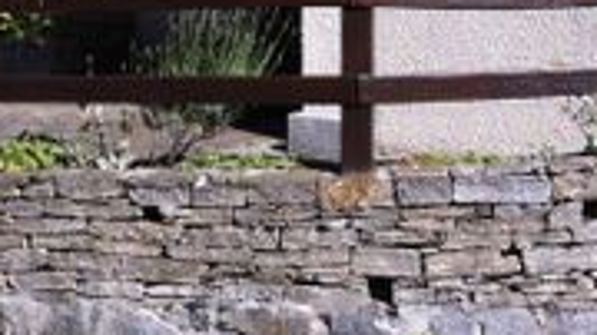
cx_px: 488
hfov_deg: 16.8
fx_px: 2009
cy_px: -365
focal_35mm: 127
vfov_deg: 8.9
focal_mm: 3.85
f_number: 2.8
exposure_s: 1/1170
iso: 80
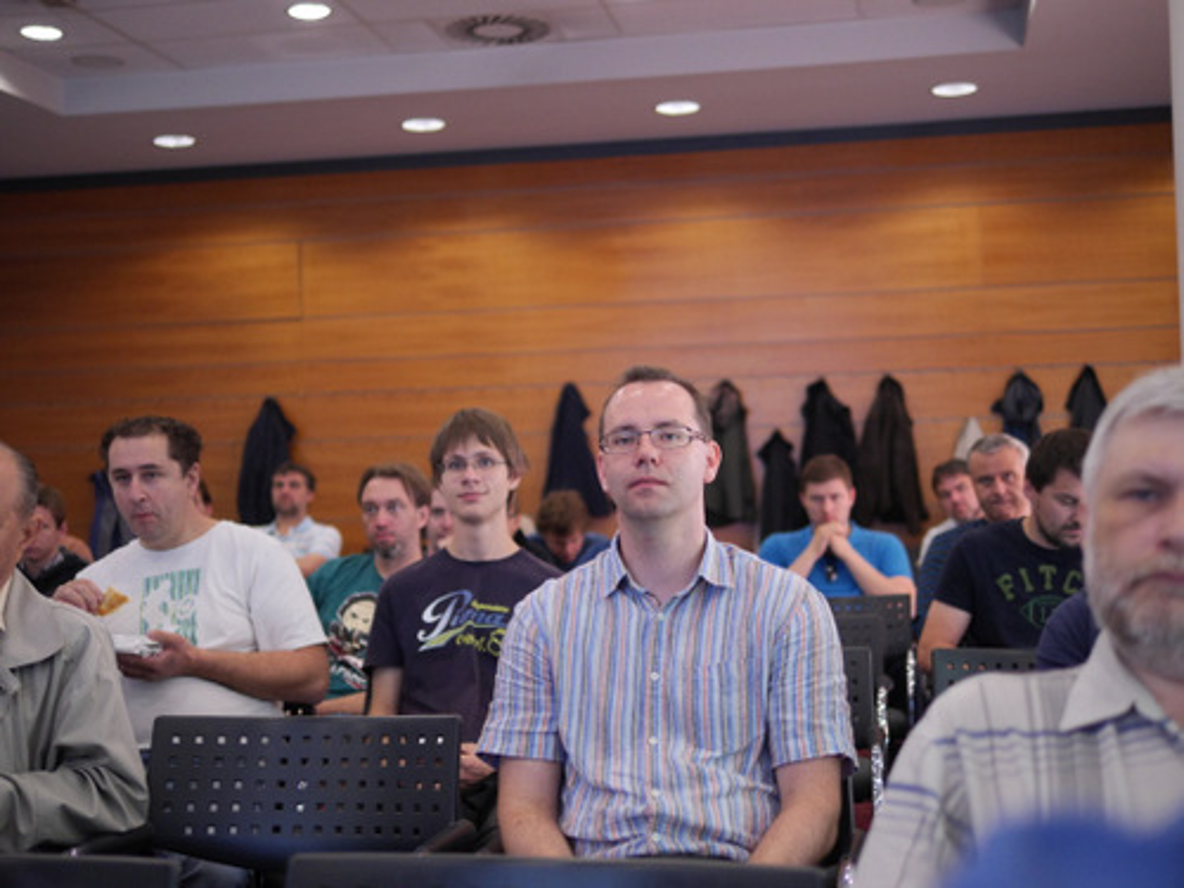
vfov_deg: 29.1
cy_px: 444
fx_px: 1710
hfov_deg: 38.2
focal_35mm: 50
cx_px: 592
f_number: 1.4
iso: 1250
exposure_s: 1/60
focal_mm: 25
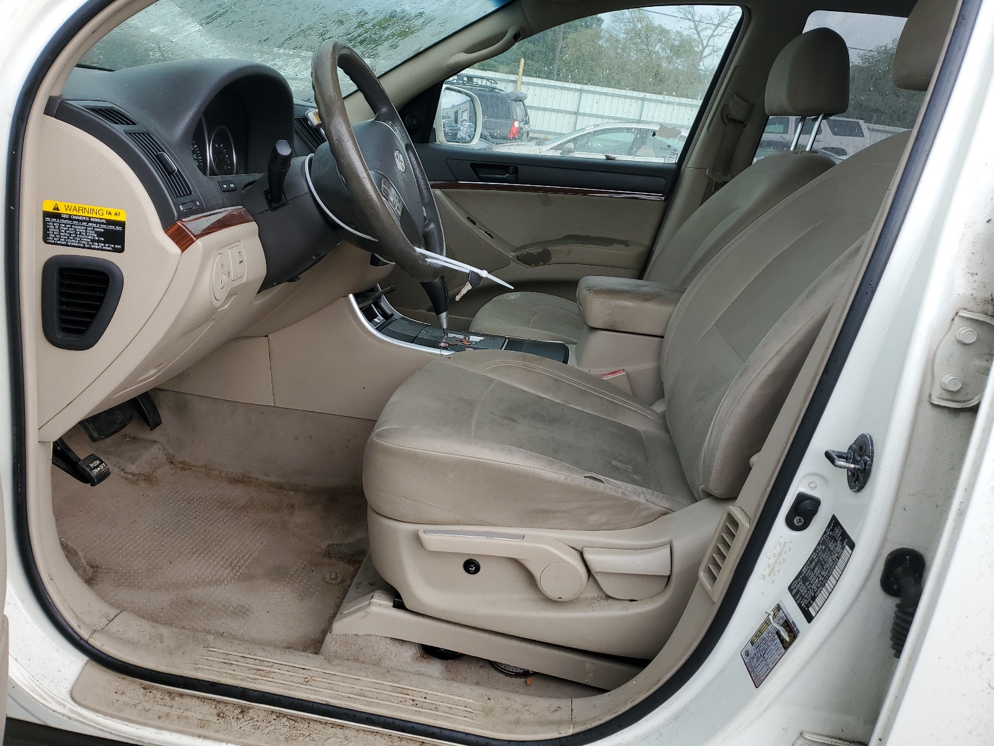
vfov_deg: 53.1
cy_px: 373
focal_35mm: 26
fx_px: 747
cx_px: 497
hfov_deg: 67.3
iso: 50
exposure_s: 1/370
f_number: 1.5
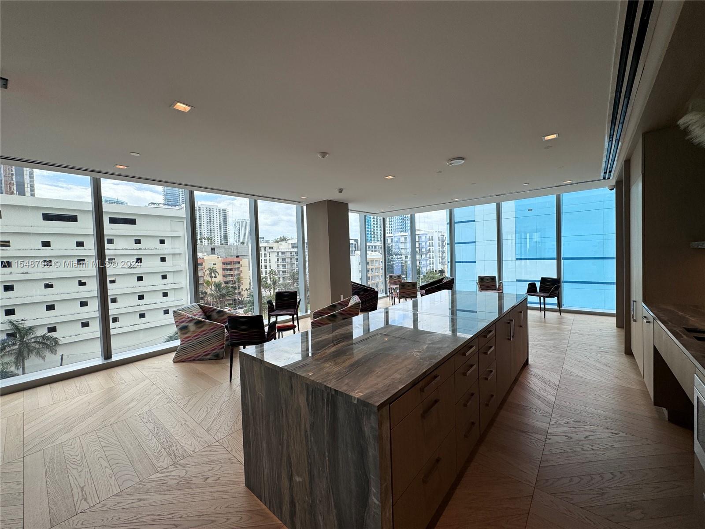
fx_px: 285
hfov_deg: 102.1
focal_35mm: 14
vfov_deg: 85.7
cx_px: 352
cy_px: 264
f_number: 2.2
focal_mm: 2.22
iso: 40
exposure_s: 1/364
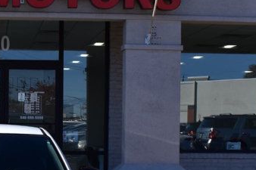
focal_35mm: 96
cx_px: 30
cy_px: 153
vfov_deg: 14.2
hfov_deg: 20.9
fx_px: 679
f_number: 11
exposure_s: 1/500
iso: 360
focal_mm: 21
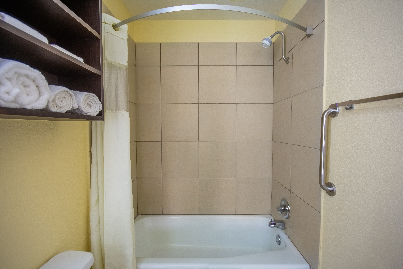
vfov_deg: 77.3
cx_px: 202
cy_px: 134
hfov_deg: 100.4
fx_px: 168
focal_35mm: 15
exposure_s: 1/160
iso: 250
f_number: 7.1
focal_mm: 10
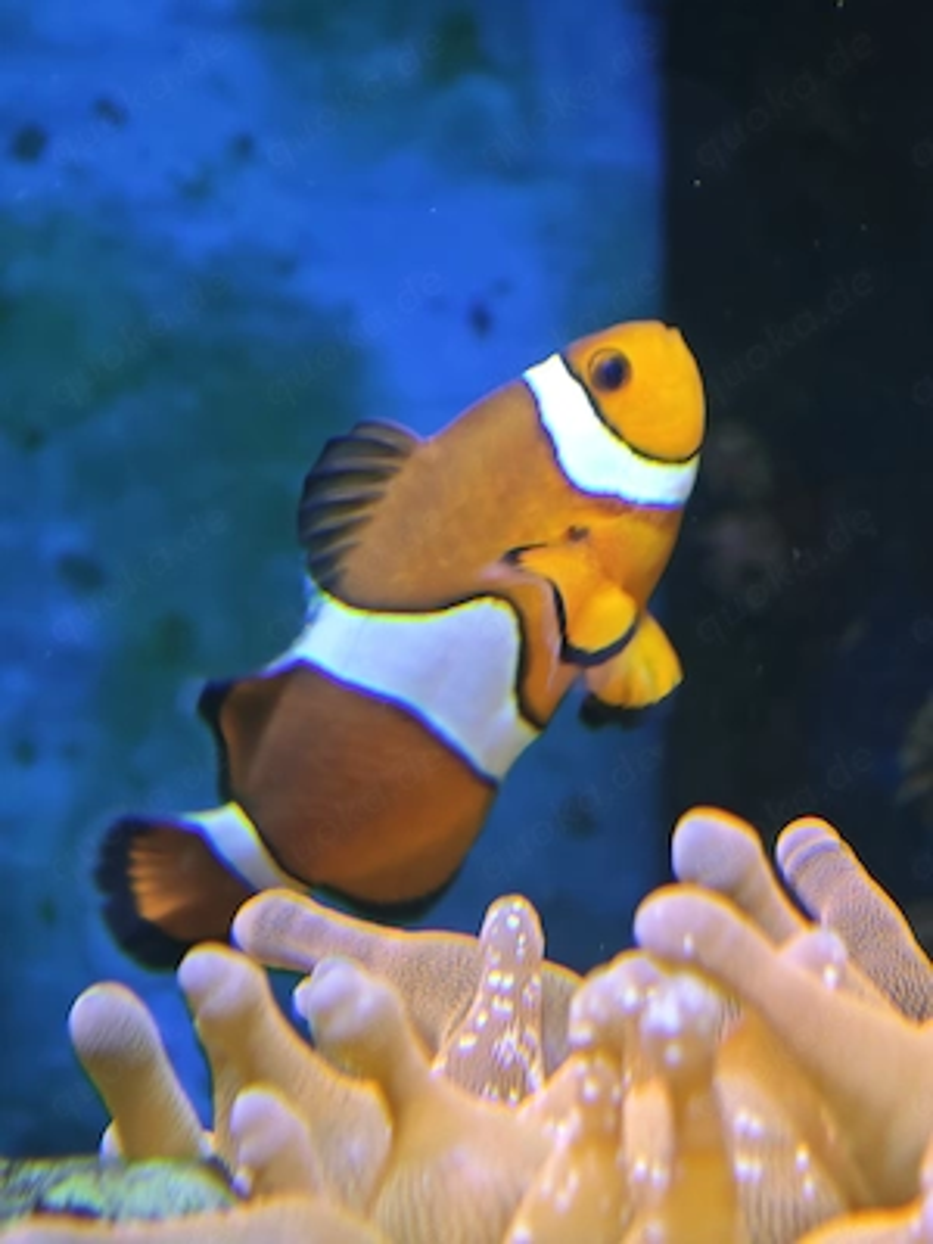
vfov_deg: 17.6
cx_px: 466
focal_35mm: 112
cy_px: 622
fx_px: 4025
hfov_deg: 13.2
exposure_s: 1/100
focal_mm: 11.5
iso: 250
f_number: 1.8
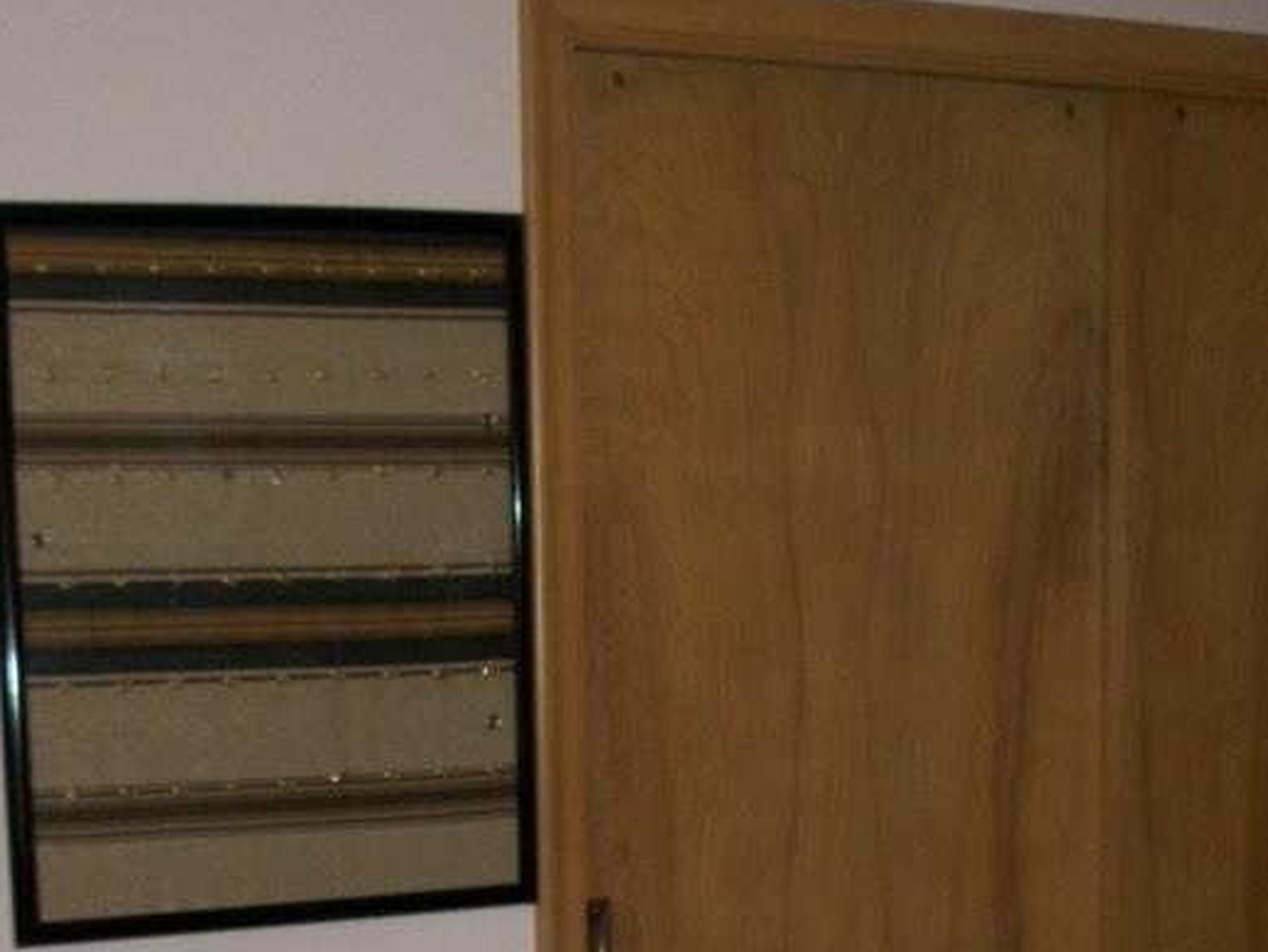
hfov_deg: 24.7
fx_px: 2895
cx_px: 580
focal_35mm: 79
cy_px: 974
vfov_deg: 18.2
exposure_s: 1/30
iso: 160
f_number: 2.9
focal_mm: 5.7
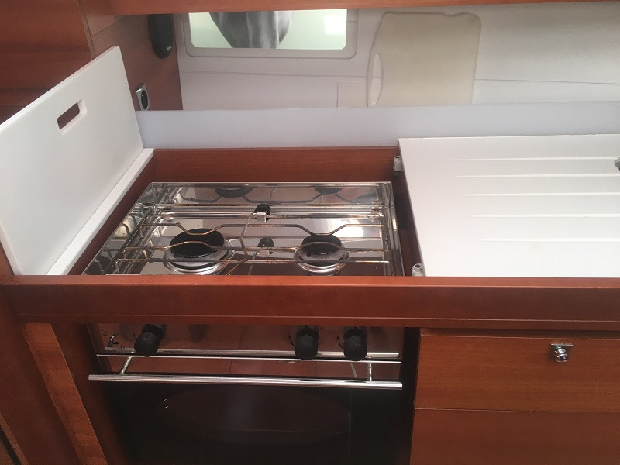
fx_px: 519
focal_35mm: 29
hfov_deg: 61.7
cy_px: 232
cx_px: 310
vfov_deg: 48.2
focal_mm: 4.15
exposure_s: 1/33
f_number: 2.2
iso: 40
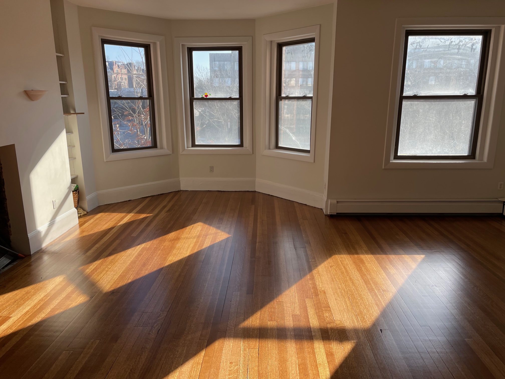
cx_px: 252
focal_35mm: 26
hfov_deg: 67.3
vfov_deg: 53.1
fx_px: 379
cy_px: 190
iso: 32
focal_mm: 4.2
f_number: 1.6
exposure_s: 1/682
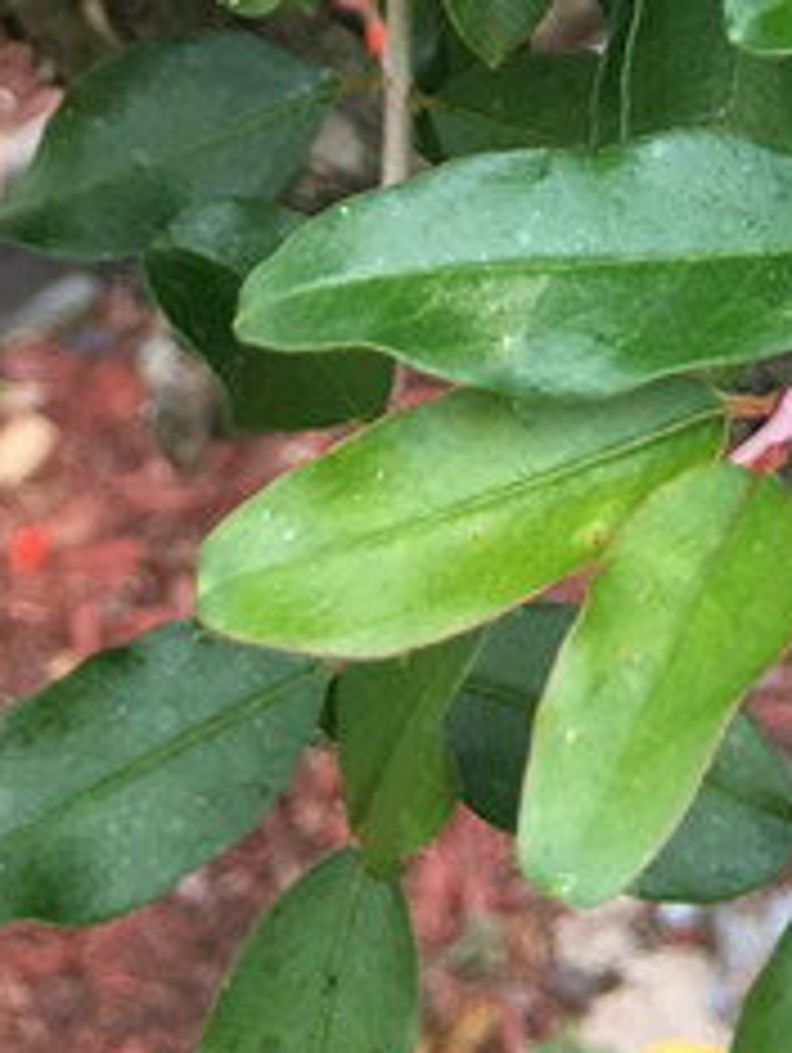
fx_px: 4019
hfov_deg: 11.2
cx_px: 778
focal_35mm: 132
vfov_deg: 12.7
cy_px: -1163
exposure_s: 1/152
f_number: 2.2
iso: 25
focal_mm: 4.15
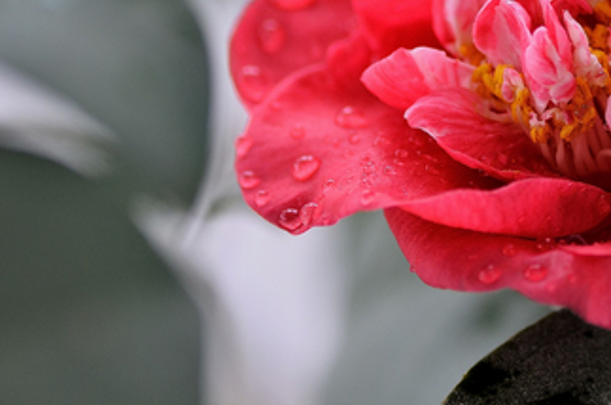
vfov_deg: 5.4
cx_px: 465
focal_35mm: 251
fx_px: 4252
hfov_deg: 8.2
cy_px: 59
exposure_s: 1/100
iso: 400
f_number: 5.6
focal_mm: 90
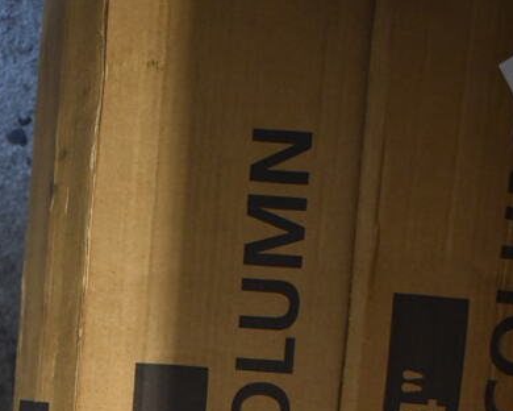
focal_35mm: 66
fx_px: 1002
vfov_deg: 20.5
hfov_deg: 28.6
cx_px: 182
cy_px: 578
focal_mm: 20
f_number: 3.8
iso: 1600
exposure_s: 1/30
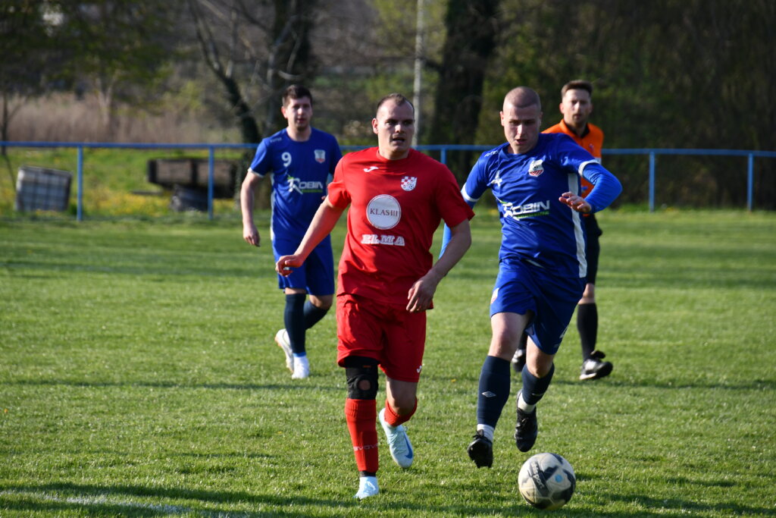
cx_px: 388
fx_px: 6467
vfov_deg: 4.6
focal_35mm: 300
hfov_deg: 6.9
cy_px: 259
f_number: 5.6
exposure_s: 1/1000
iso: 360
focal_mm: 200
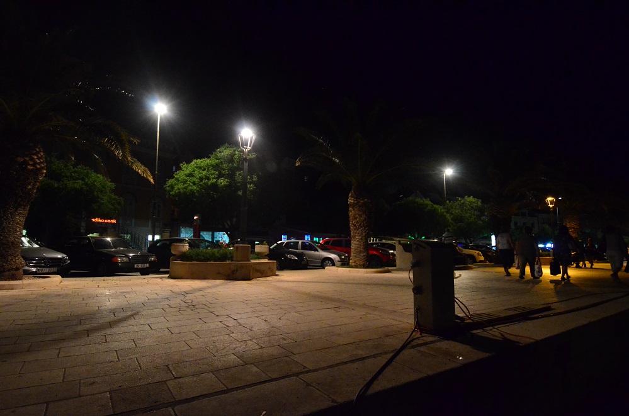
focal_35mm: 18
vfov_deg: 67.1
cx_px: 314
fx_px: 314
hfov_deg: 90.1
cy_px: 208
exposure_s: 1/30
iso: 5600
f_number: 6.3
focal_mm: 12
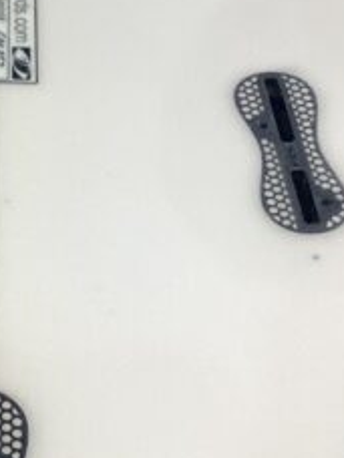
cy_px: 227
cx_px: -20
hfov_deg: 13.4
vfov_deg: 18.0
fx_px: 1444
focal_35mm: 109
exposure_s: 1/100
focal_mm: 3.3
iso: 64
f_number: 2.4
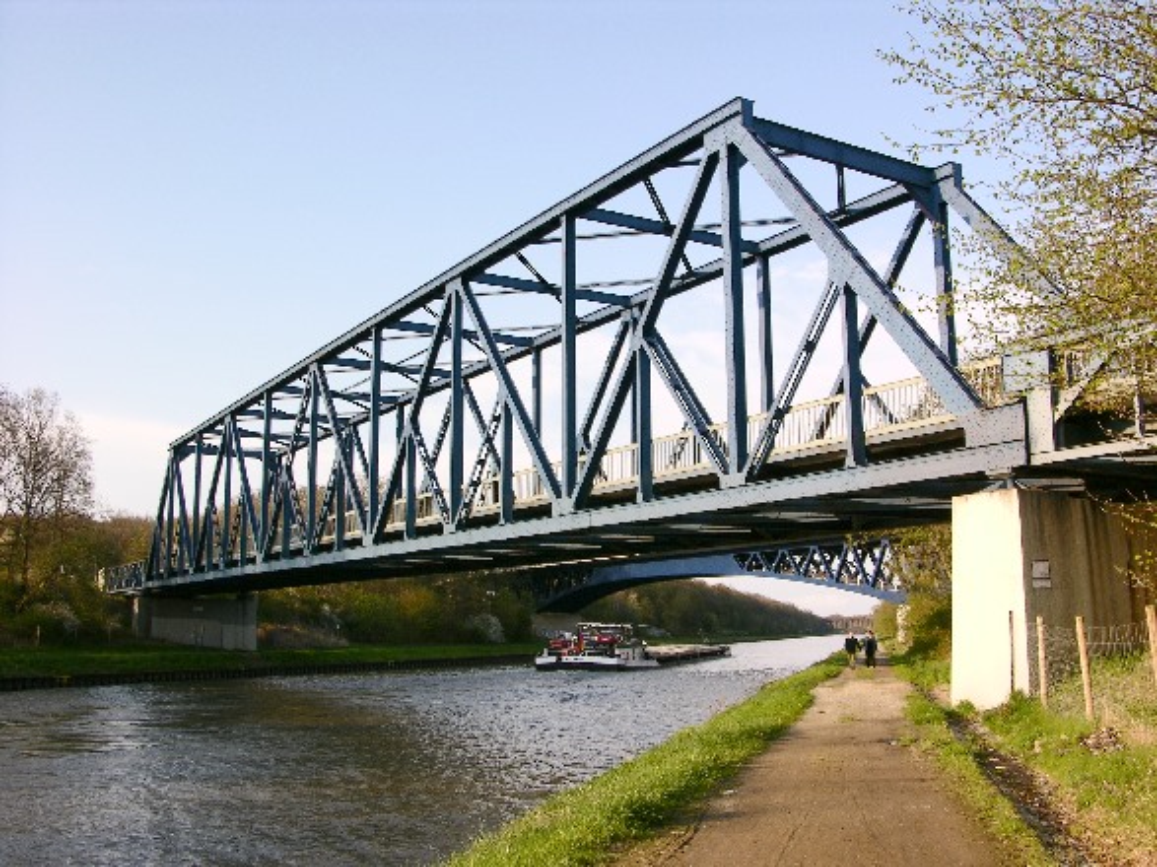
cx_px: 578
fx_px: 1170
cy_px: 434
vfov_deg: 40.7
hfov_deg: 52.6
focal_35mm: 35
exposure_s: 1/94.5
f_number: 6.3
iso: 50
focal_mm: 8.9
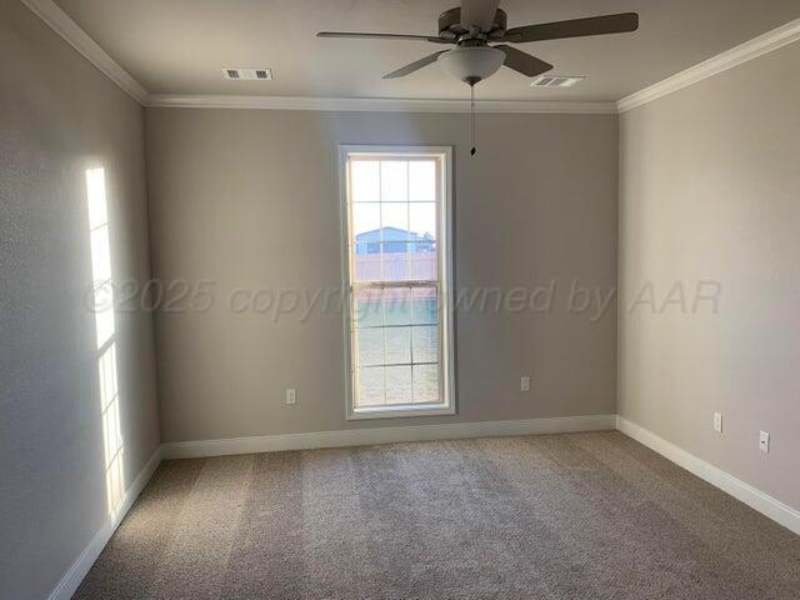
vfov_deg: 53.1
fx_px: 601
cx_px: 400
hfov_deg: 67.3
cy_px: 300
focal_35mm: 26
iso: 50
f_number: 1.8
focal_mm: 4.25
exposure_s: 1/60
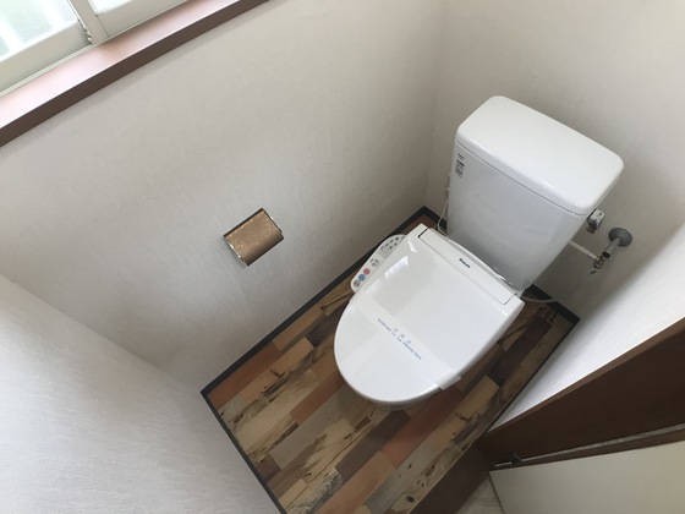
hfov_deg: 63.4
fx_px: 554
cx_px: 342
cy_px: 257
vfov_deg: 49.7
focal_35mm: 28
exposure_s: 1/30
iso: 32
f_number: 1.8
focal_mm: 3.99
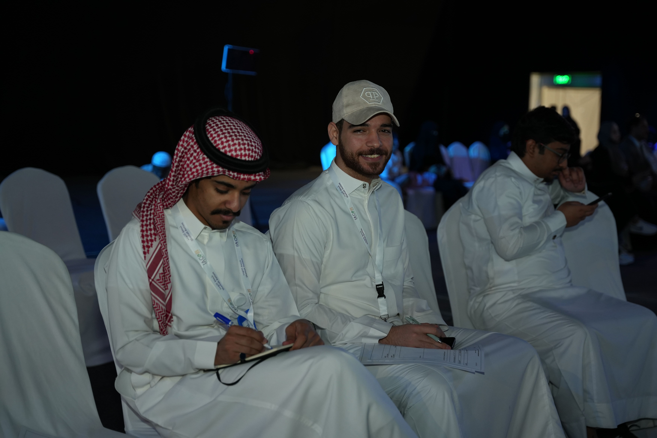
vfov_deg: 25.7
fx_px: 962
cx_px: 328
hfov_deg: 37.7
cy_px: 219
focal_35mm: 53
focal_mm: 52.7
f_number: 2.8
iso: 800
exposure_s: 1/125
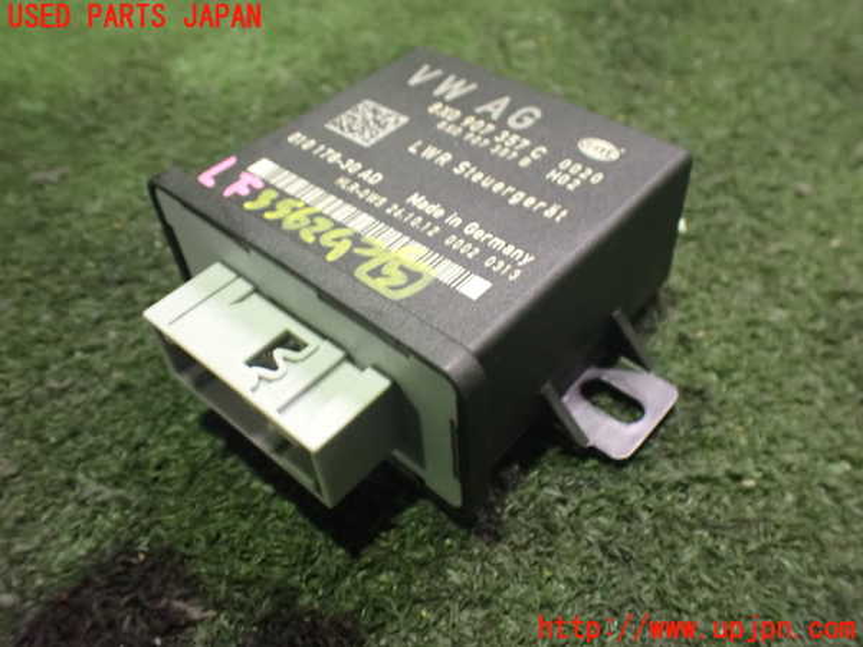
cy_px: 324
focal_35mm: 30
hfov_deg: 60.0
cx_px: 432
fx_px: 748
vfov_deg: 46.8
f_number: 2.3
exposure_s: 1/30
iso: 1250
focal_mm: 5.4
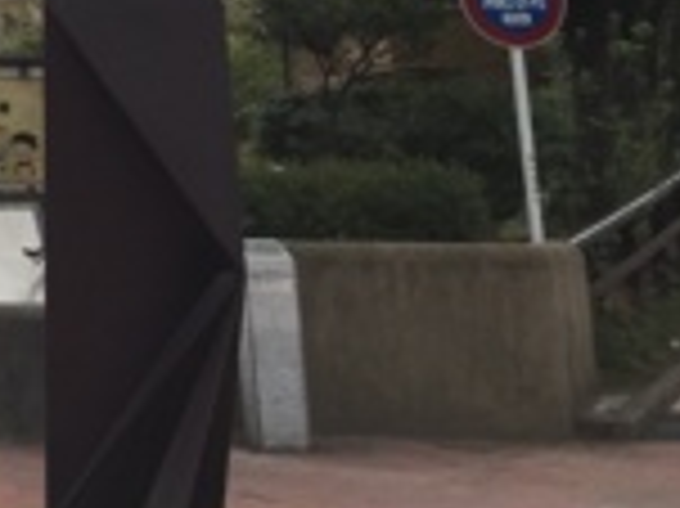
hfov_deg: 14.6
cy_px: -418
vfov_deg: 11.8
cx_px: -612
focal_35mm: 115
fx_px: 2257
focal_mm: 4.15
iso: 32
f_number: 2.2
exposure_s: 1/760
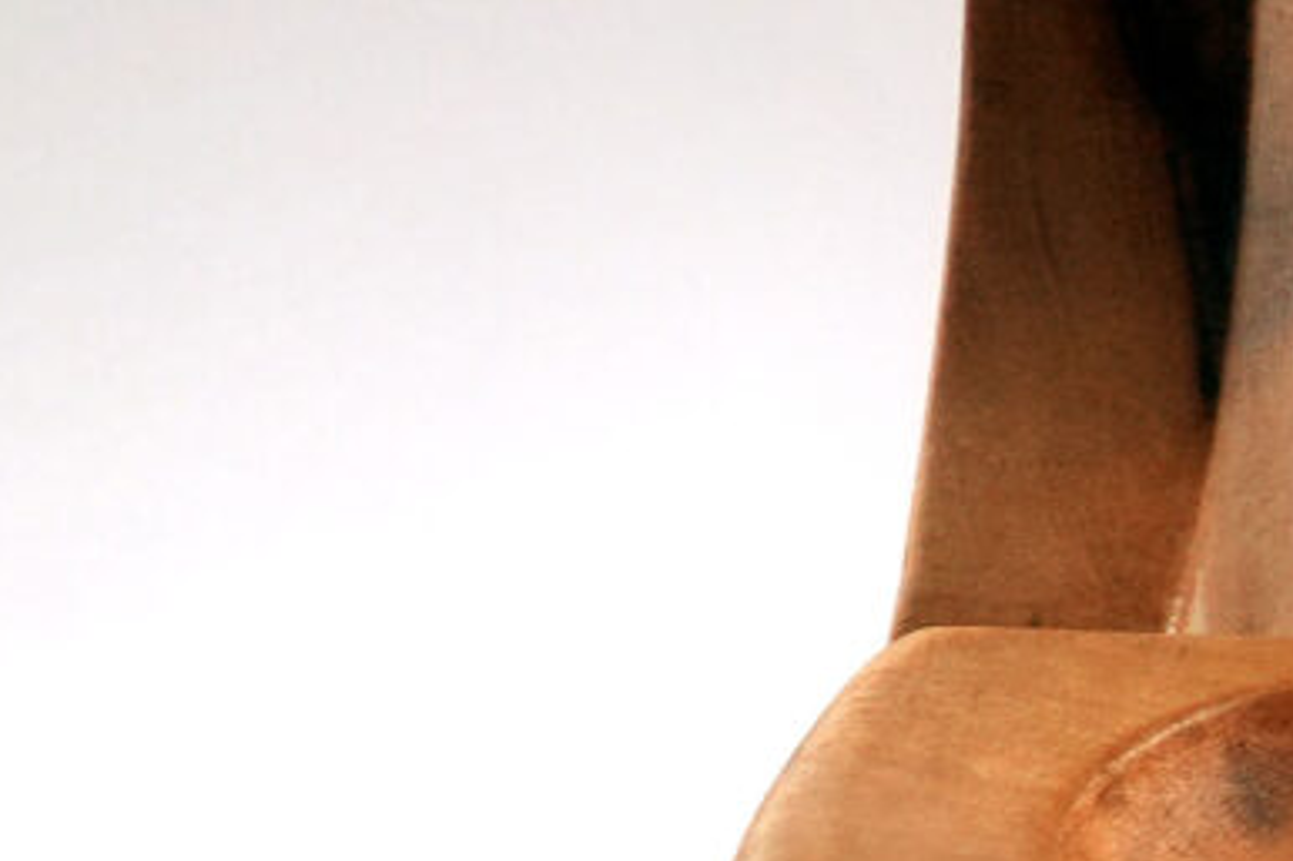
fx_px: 11068
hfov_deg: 6.2
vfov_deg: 4.5
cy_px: 256
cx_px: 3658
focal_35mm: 308
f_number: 10
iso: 200
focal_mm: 31
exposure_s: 1/200
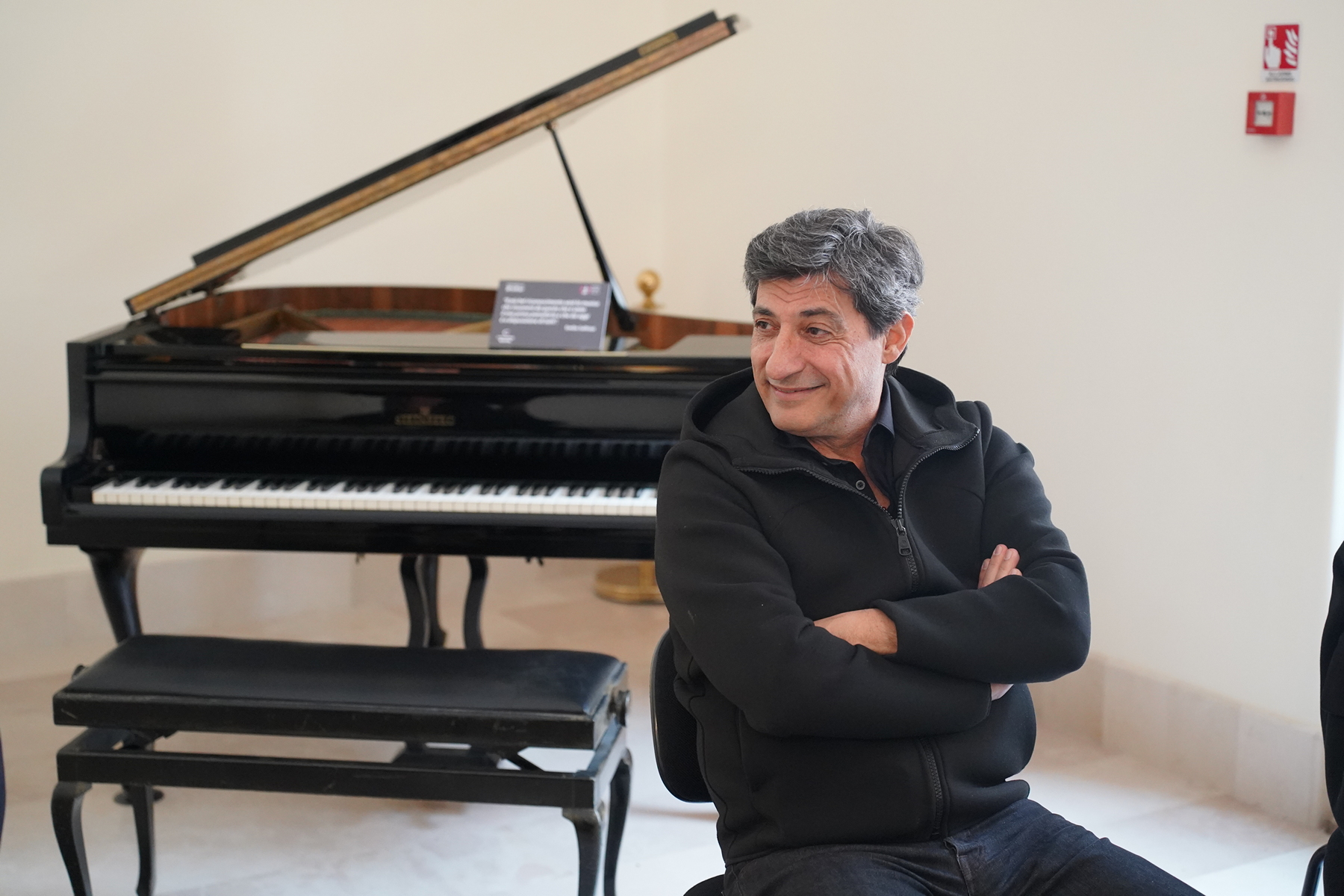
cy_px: 448
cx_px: 672
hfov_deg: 38.2
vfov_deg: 26.0
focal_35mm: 52
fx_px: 1941
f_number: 2.8
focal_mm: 52
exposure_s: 1/100
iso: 6400
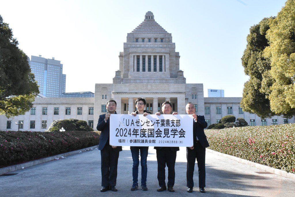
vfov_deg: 41.7
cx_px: 148
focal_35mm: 32
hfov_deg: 59.5
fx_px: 258
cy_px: 98
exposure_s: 1/400
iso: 2500
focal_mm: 21
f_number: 22
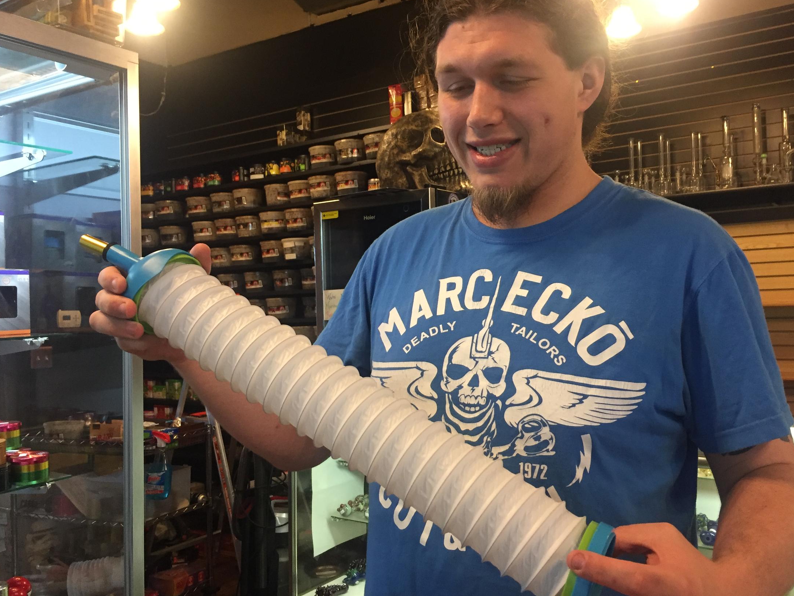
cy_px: 290
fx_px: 734
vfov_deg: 44.2
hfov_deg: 56.8
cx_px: 422
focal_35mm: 32
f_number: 2.2
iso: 160
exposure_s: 1/30
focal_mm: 4.15
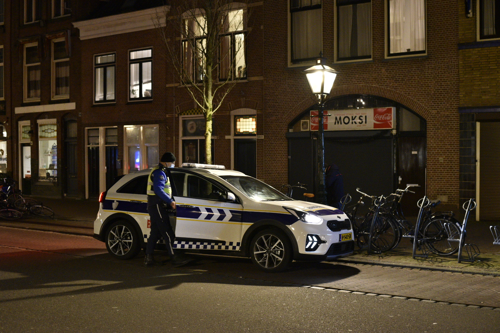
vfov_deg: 27.0
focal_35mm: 50
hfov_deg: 39.6
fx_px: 694
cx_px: 250
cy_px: 166
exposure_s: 1/30
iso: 5600
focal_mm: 50
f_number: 4
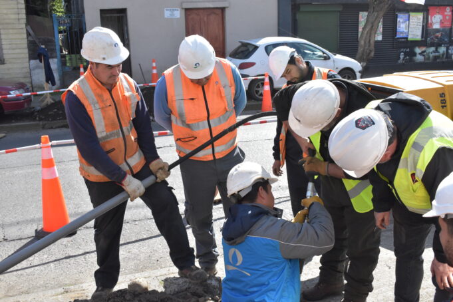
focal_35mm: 38
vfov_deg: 35.5
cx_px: 226
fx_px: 472
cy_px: 151
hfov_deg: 51.3
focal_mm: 25
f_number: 7.1
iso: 1600
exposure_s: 1/2000
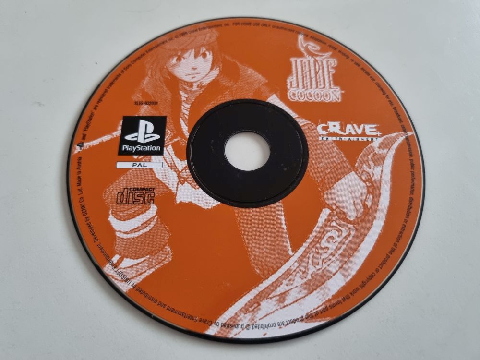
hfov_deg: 67.3
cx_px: 240
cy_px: 180
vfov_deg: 53.1
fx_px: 361
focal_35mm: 26
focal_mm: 5.4
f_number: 1.8
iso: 640
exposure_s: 1/33
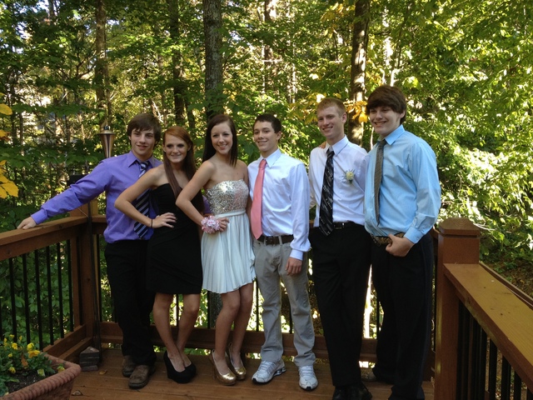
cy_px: 200
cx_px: 266
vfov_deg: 40.7
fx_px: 539
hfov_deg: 52.6
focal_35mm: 35
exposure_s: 1/120
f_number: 2.4
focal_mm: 4.28
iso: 100
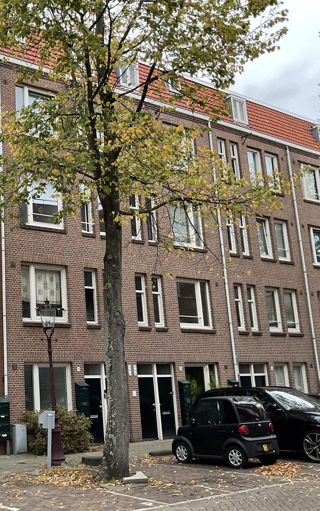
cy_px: 251
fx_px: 586
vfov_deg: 47.2
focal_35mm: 42
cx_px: 3
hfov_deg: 28.7
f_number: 1.8
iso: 16
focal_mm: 3
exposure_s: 1/125
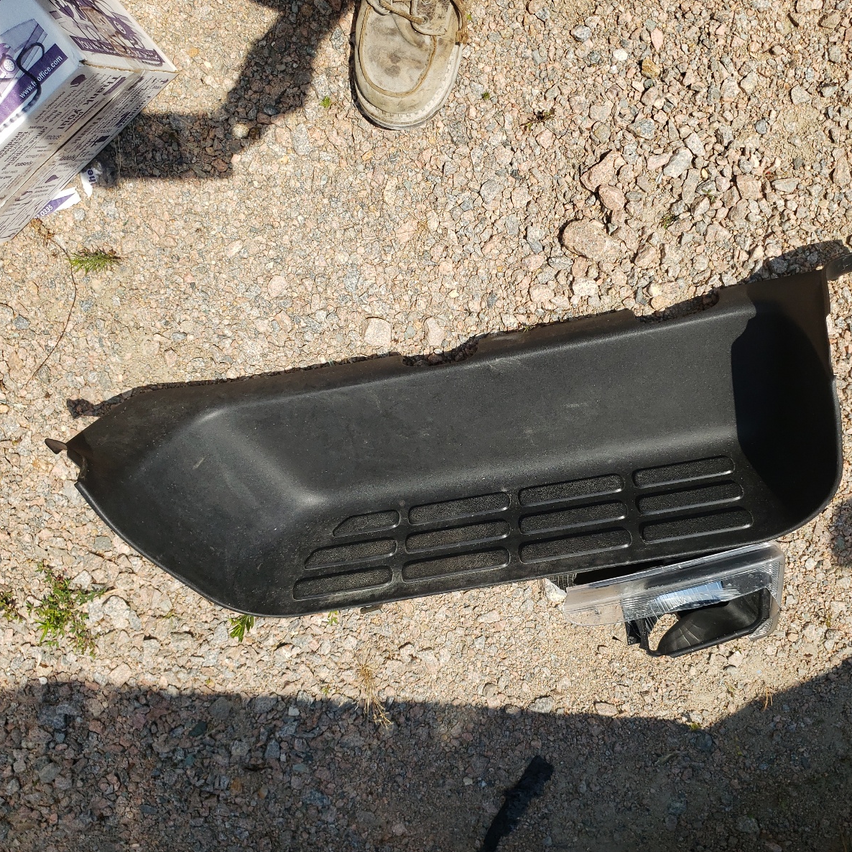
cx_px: 502
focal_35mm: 31
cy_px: 430
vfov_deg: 52.5
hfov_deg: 52.2
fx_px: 863
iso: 50
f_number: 1.5
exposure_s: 1/3333
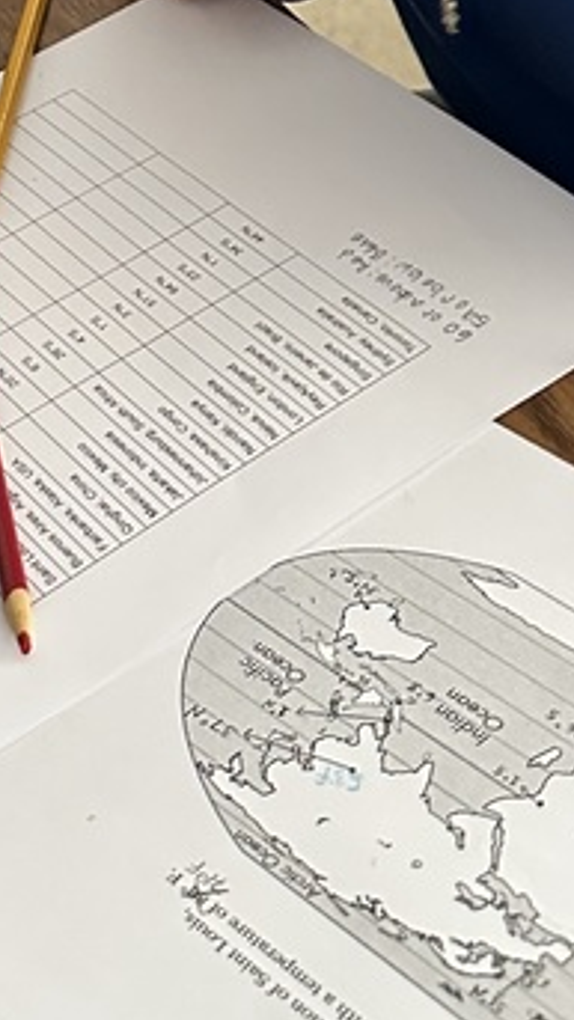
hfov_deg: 14.8
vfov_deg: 24.9
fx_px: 2110
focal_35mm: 78
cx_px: -175
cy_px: -158
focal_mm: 6.86
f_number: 1.78
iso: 800
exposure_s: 1/46
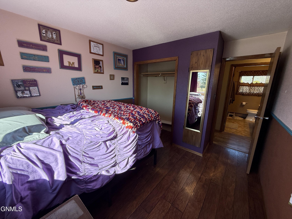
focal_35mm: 14
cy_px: 110
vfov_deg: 85.7
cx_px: 146
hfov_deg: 102.1
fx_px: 118
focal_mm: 2.22
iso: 64
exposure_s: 1/145
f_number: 2.2
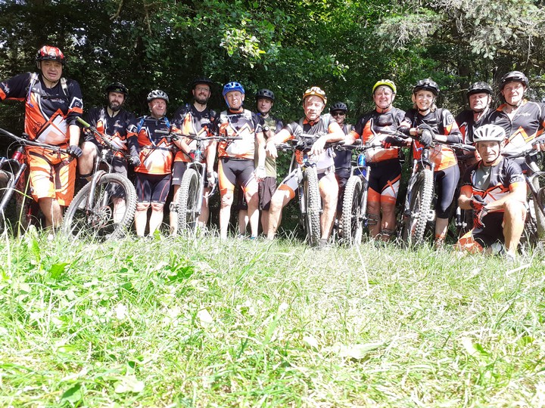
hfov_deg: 65.3
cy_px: 204
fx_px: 425
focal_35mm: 27
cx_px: 272
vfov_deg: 51.4
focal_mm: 3.6
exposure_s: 1/255
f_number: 1.9
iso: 40
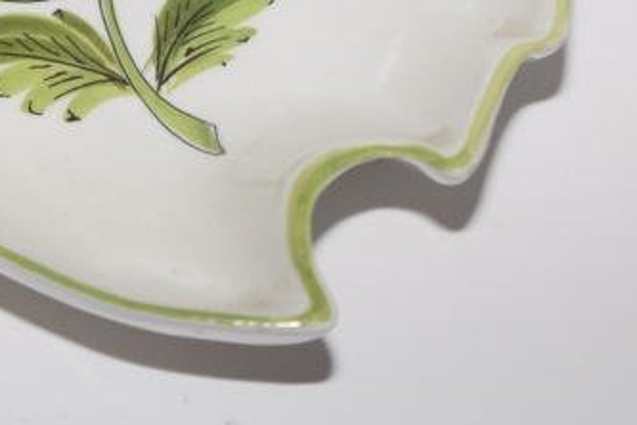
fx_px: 4379
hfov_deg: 8.3
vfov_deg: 5.5
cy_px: -160
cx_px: 0
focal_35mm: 248
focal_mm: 55
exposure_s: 1/60
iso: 250
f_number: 5.6
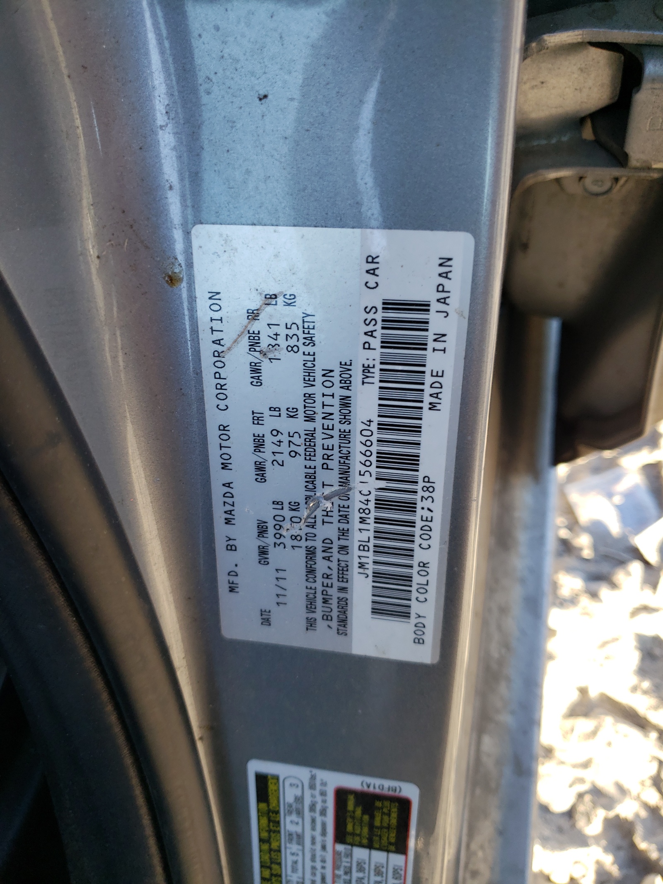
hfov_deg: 53.1
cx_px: 332
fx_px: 664
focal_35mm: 26
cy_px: 442
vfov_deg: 67.3
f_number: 1.5
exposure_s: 1/172
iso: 50
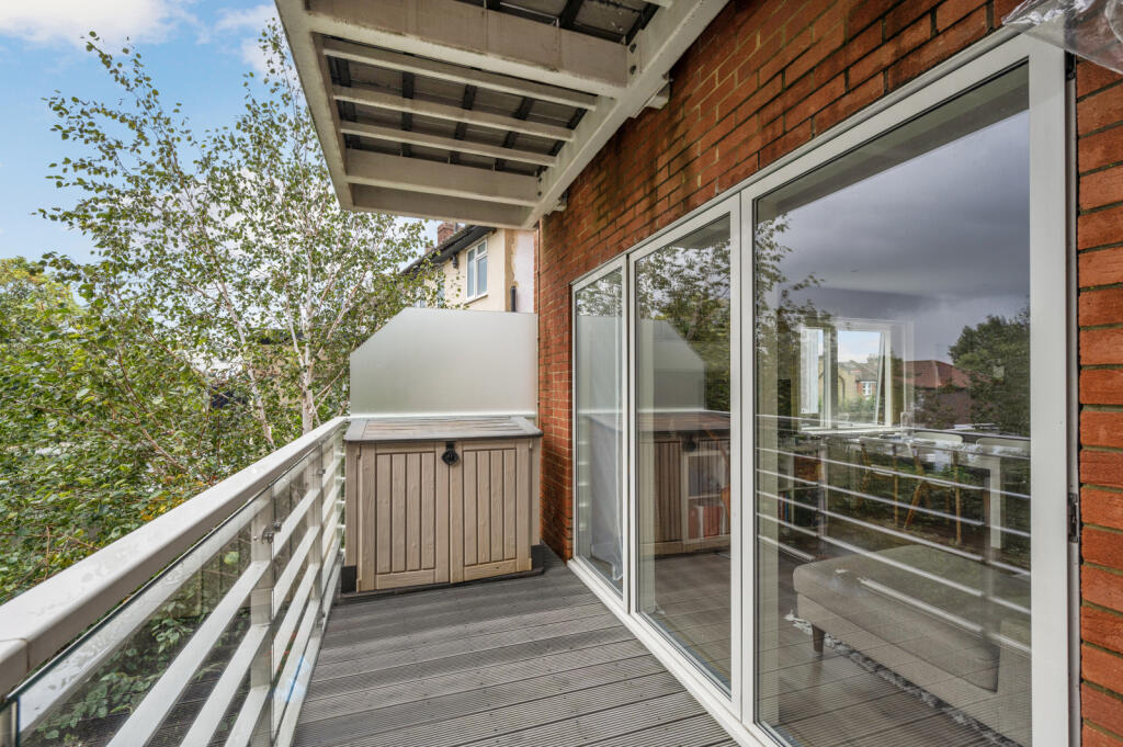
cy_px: 374
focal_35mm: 14
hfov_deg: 104.3
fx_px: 436
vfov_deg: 81.1
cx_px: 562
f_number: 8
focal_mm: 14
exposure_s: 1/80
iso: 200
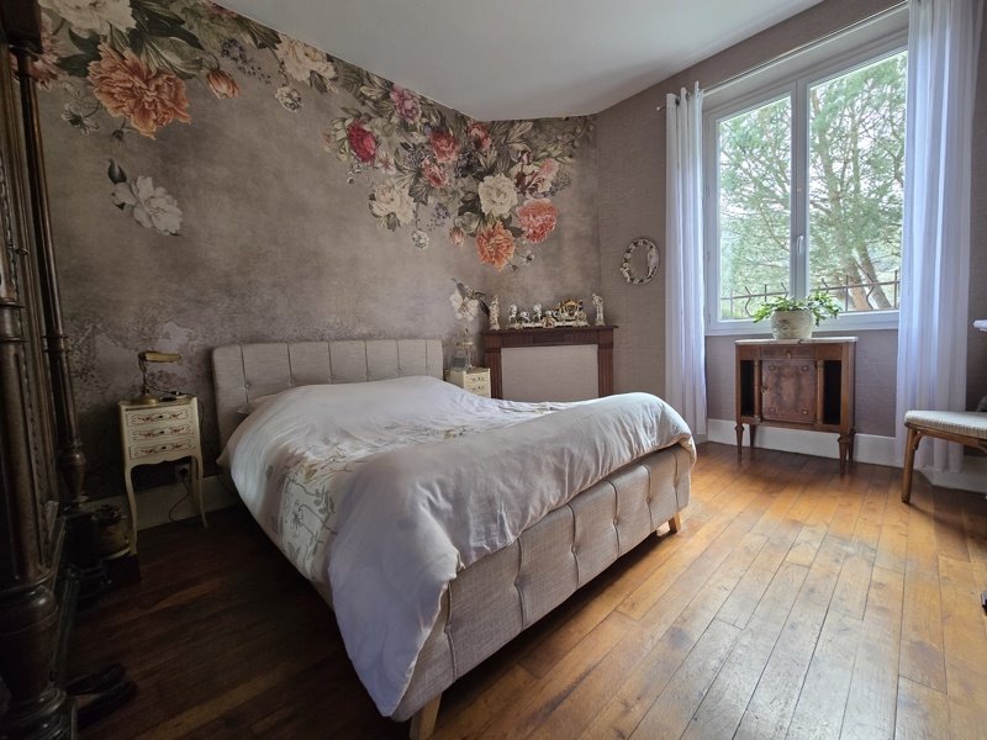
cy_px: 370
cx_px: 494
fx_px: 371
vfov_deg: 89.9
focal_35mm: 13
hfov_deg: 106.2
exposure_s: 1/50
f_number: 2.2
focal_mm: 2.2
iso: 100
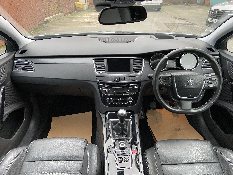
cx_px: 116
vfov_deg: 53.1
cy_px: 88
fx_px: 175
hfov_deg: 67.3
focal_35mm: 26
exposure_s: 1/92
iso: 125
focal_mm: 4.25
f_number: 1.8
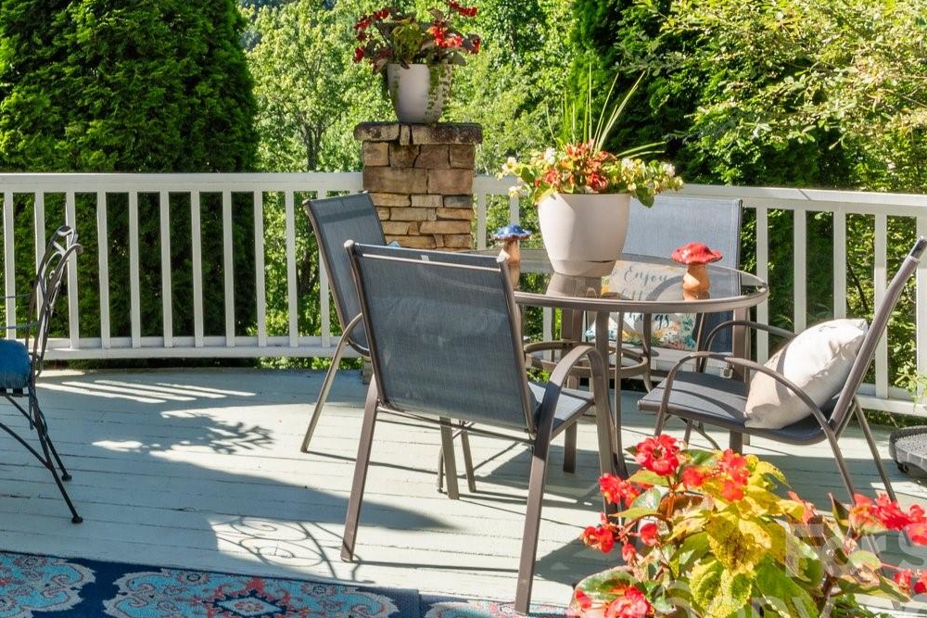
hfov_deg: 42.6
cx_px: 142
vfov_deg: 29.9
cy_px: 65
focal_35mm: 43
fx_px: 1107
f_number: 13
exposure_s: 1/50
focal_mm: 14
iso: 100
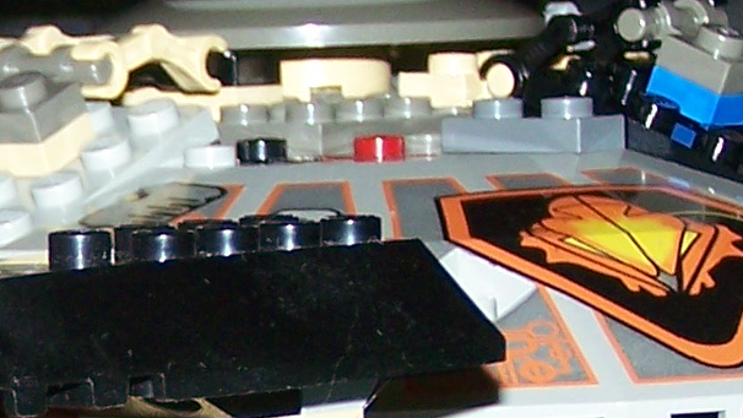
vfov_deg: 4.7
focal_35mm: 260
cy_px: 560
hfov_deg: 8.2
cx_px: -11
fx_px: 5123
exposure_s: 1/60
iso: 80
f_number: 3
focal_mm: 8.5
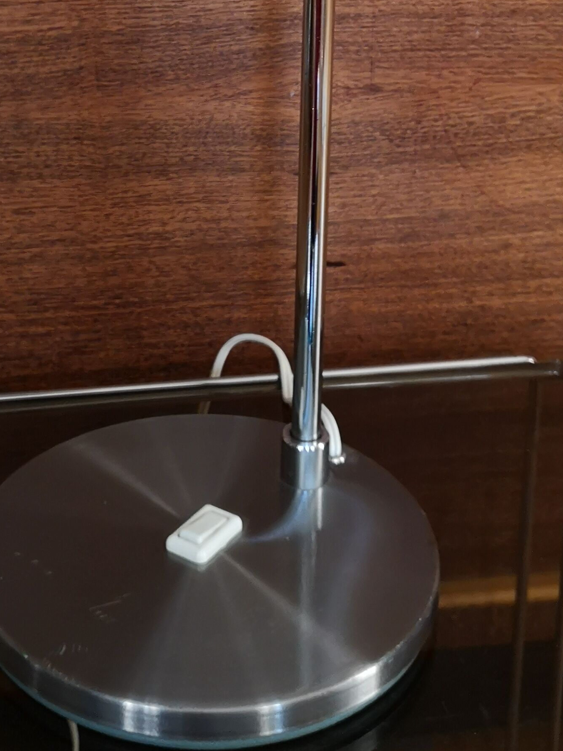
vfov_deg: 30.1
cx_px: 182
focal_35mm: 60
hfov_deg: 24.3
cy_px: 11
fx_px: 1301
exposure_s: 1/50
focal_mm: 3.95
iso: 200
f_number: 1.8
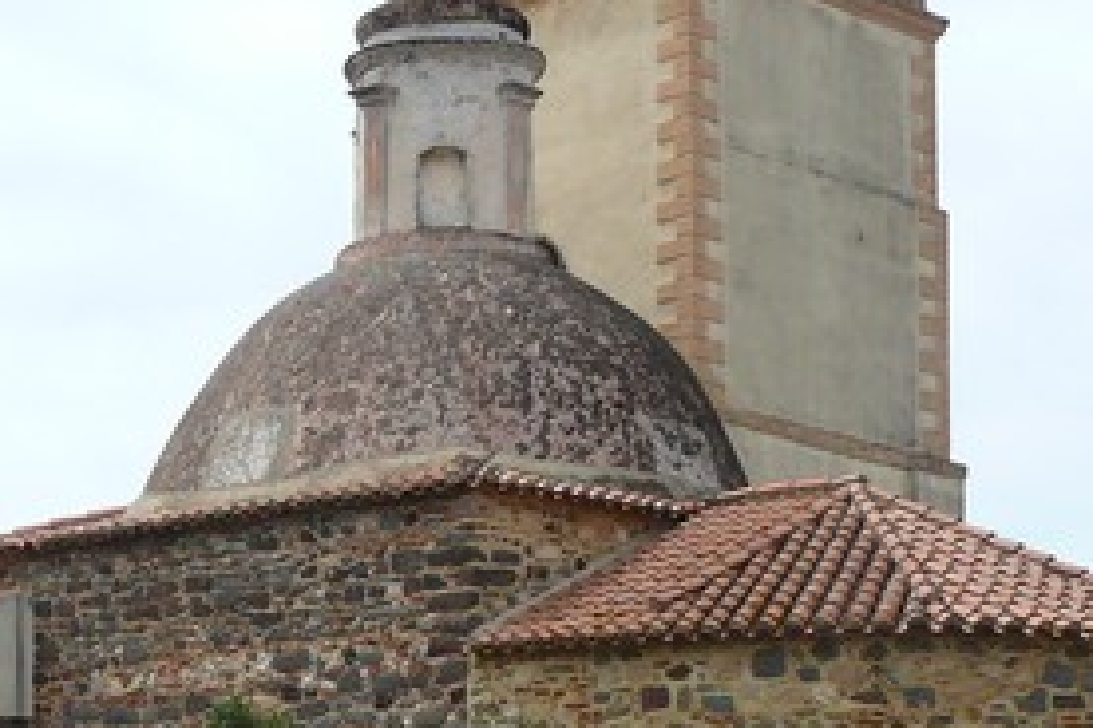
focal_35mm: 99
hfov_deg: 20.0
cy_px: 973
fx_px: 3006
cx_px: 28
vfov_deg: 13.3
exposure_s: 1/250
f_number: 4.5
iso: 100
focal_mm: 7.4
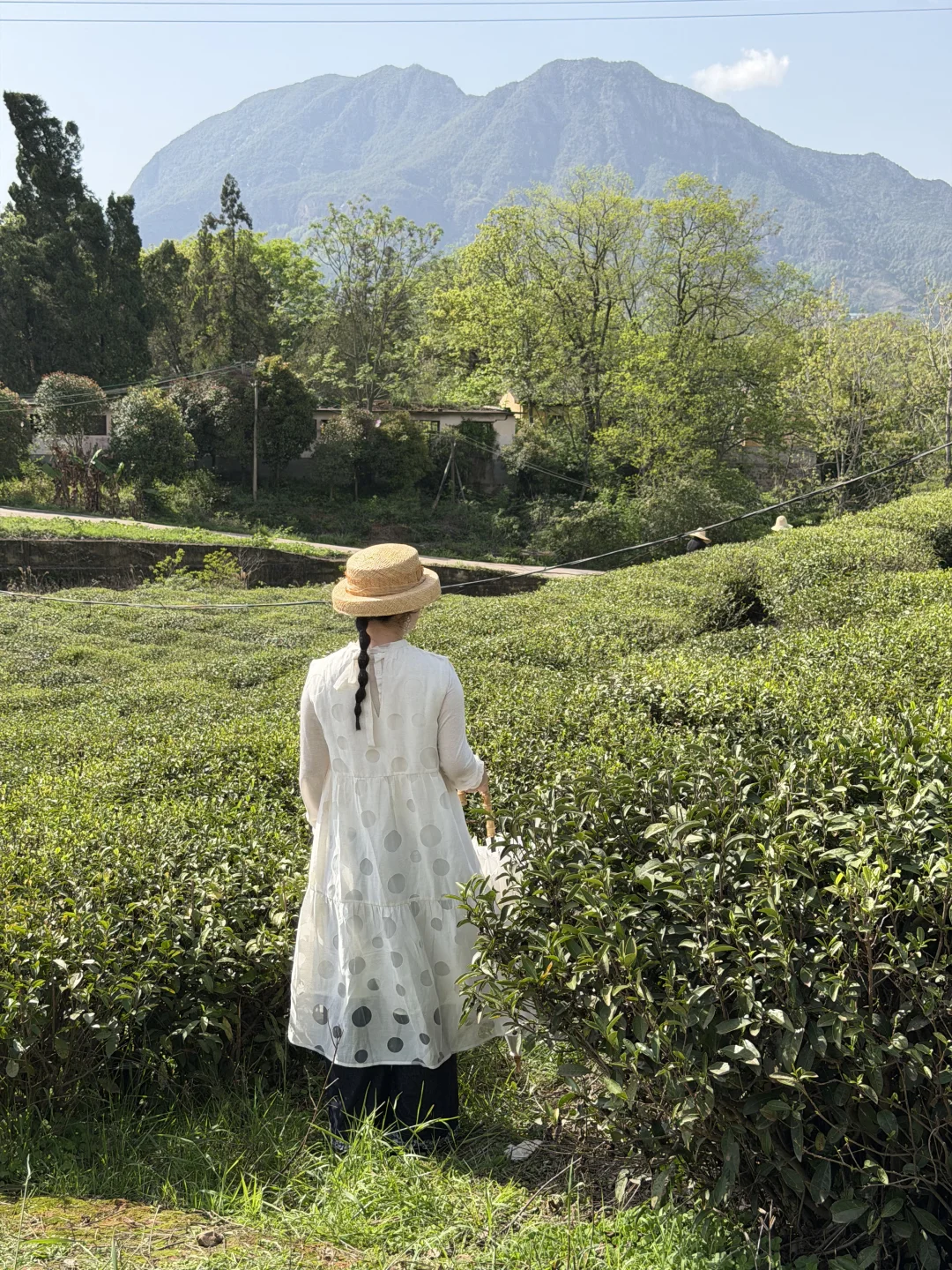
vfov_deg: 39.7
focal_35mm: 48
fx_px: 1760
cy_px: 635
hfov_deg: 30.3
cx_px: 476
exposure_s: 1/3096
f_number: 1.78
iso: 100
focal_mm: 6.76
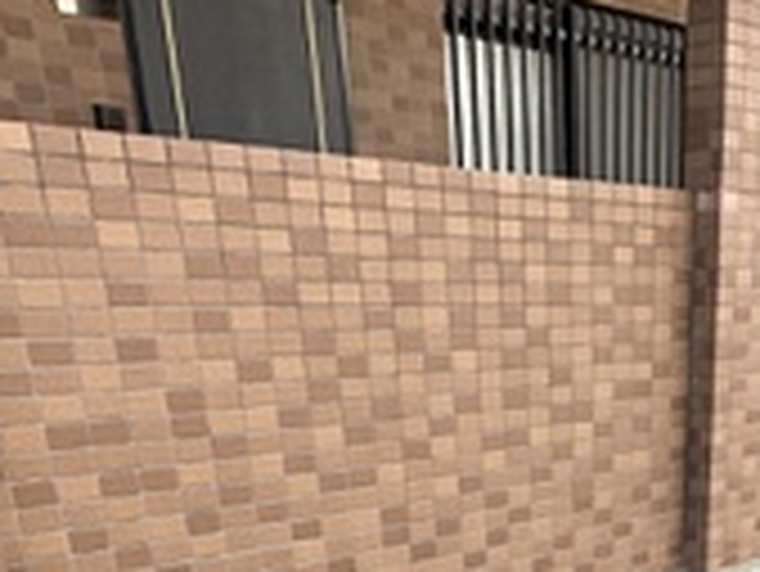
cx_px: 630
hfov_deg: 32.1
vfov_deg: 18.7
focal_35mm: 58
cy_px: 1070
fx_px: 1274
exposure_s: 1/161
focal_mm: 2.22
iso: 40
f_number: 2.2
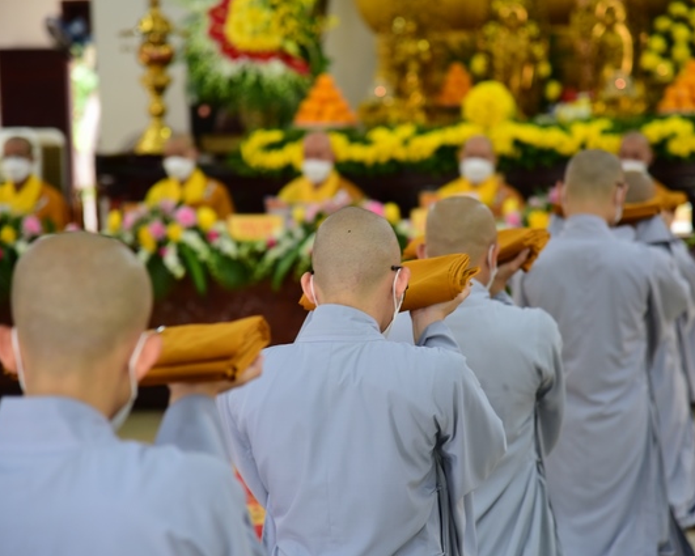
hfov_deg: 14.0
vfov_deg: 11.2
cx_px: 370
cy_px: 276
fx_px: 2839
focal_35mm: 138
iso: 800
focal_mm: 120
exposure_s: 1/60
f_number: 4
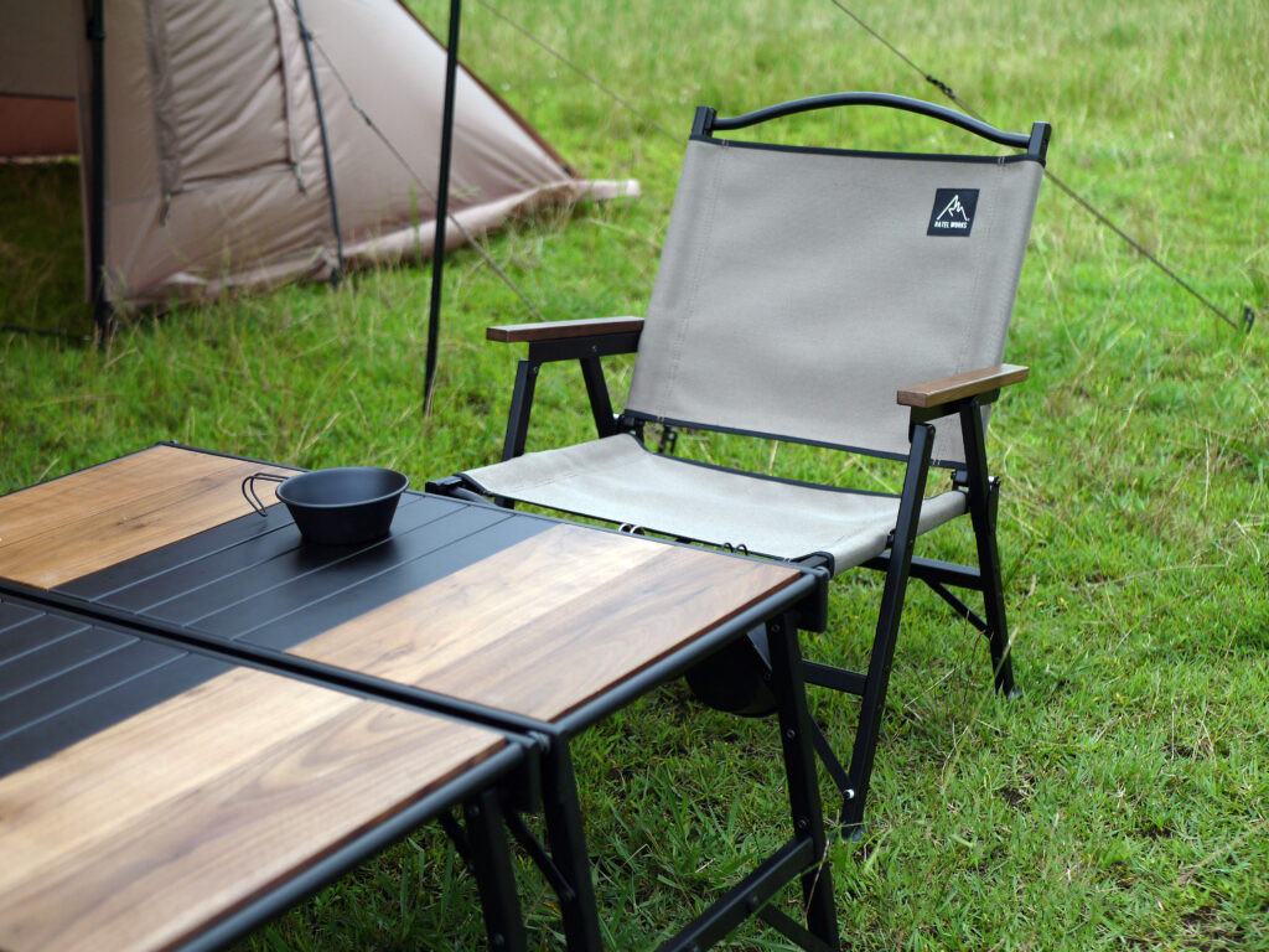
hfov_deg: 38.2
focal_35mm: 50
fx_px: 1833
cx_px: 634
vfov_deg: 29.1
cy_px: 476
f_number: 2.5
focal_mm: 25
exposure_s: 1/2000
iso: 160
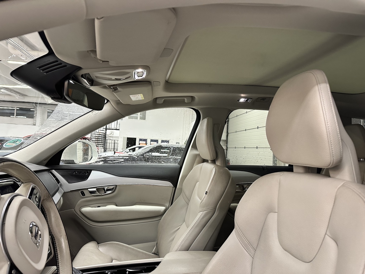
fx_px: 253
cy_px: 137
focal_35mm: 24
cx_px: 182
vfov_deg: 56.8
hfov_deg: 71.6
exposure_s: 1/60
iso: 250
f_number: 1.78
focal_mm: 6.86
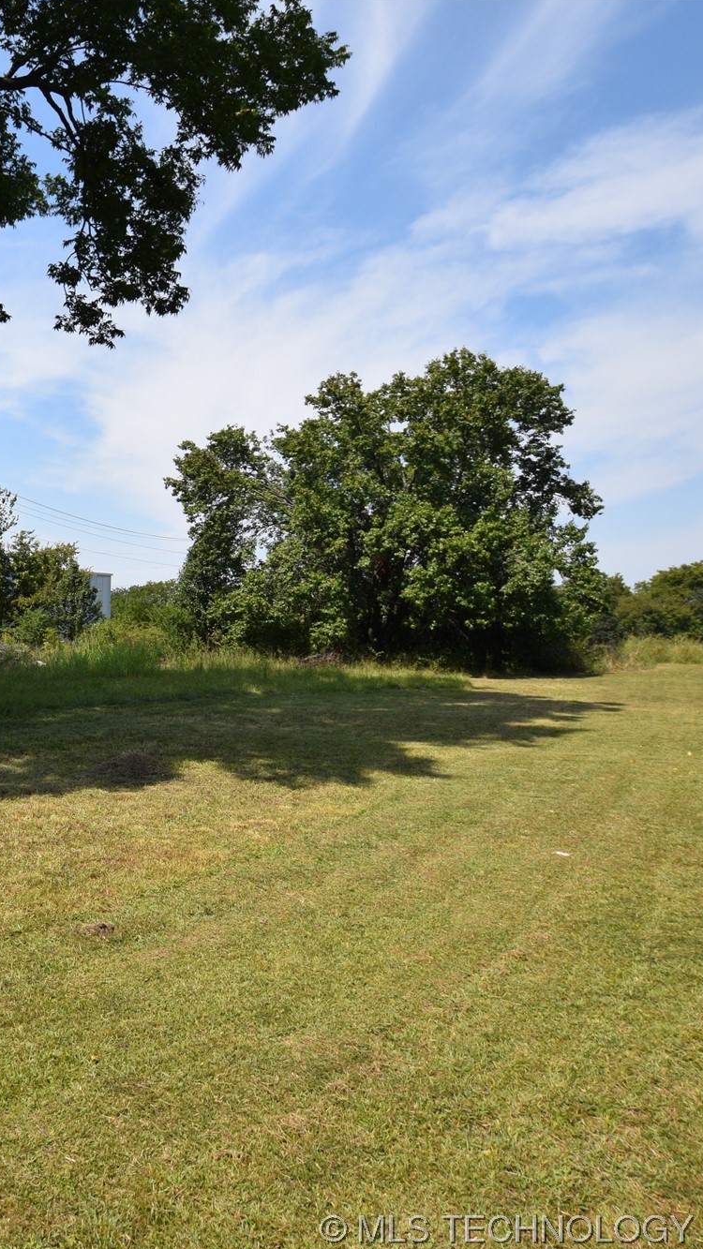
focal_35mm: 24
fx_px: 795
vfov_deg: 76.3
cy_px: 630
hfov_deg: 38.5
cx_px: -90
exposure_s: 1/320
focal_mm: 10
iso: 200
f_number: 9
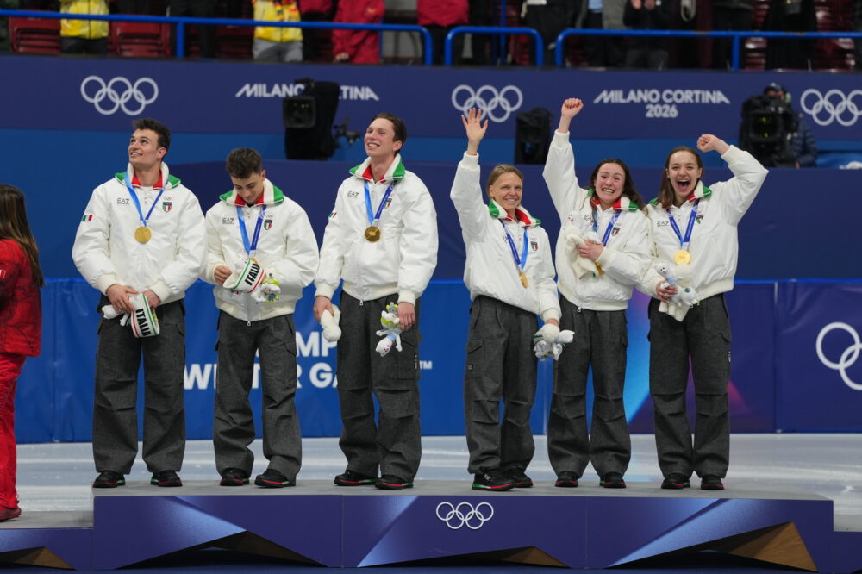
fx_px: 4500
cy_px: 287
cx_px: 431
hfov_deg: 10.9
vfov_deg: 7.3
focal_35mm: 188
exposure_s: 1/400
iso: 800
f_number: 4
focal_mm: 188
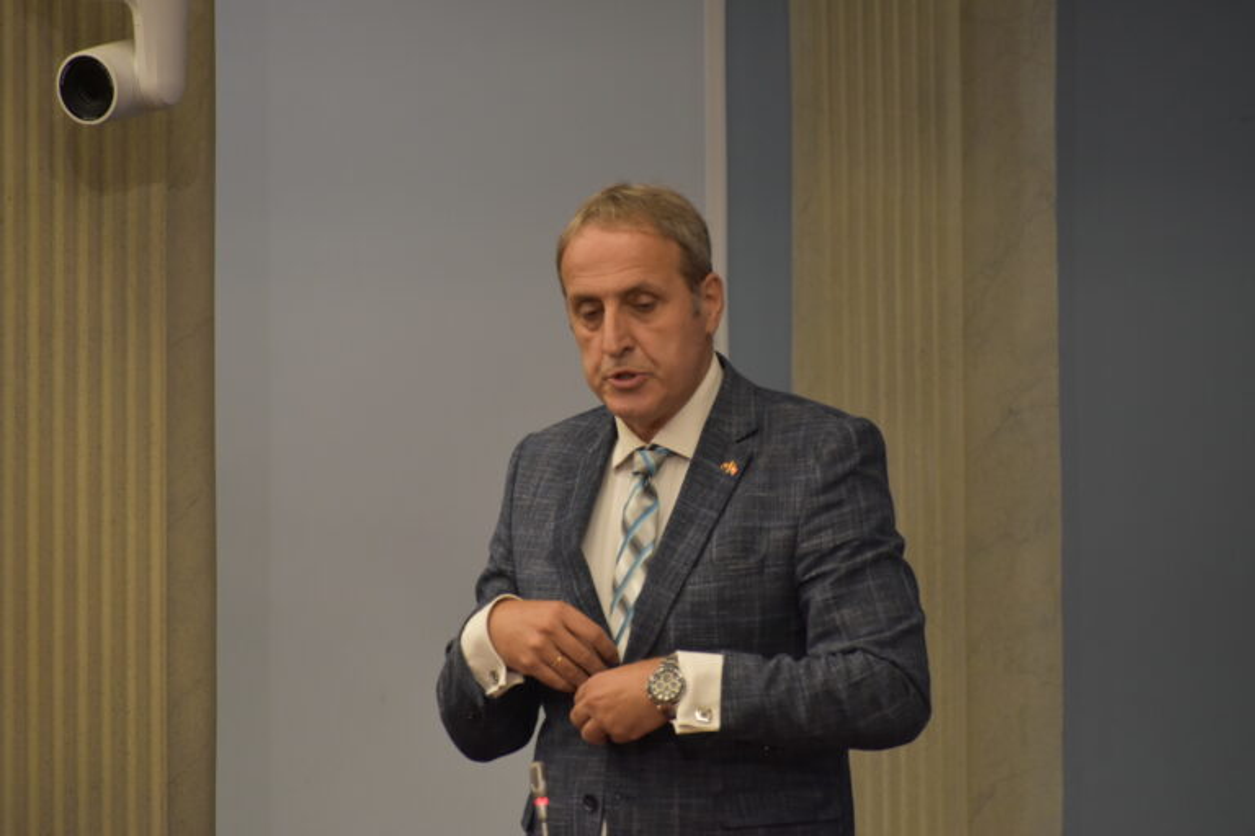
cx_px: 628
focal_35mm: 285
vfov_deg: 4.8
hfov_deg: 7.2
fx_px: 9935
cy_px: 418
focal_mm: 190
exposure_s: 1/125
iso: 1100
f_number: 5.3
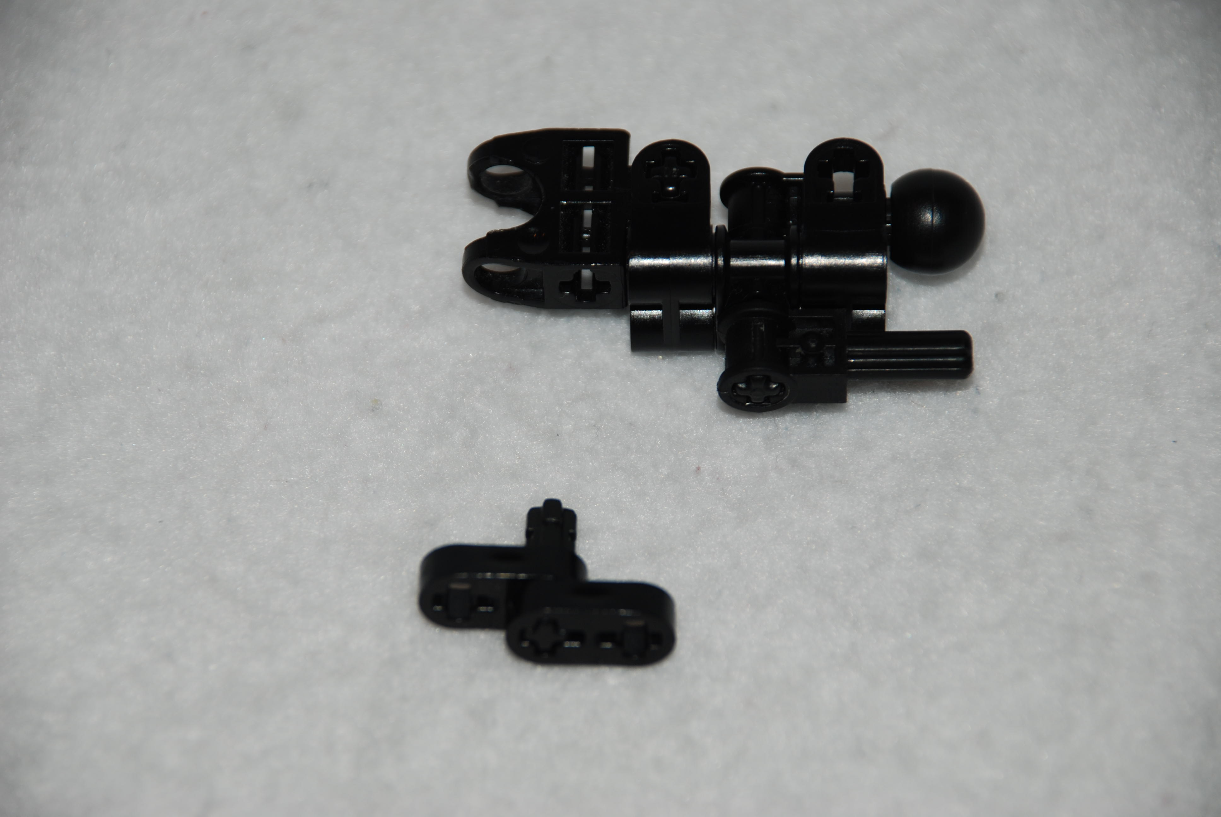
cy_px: 408
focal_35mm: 202
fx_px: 6876
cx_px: 610
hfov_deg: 10.1
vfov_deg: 6.8
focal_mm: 135
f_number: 5.6
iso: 100
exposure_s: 1/60
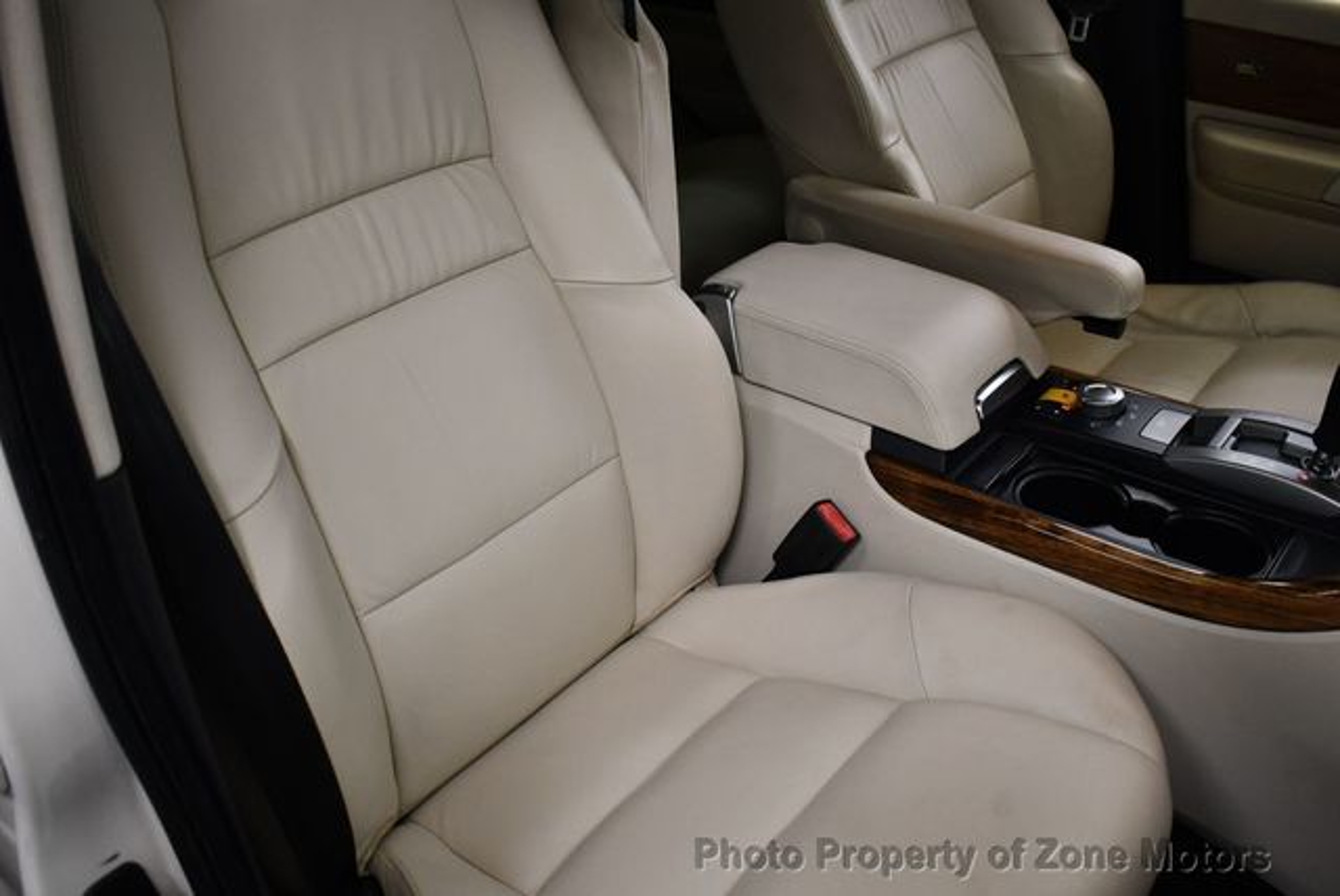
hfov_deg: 53.1
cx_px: 670
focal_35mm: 36
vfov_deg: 36.9
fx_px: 1341
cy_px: 448
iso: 800
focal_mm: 18
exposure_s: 1/125
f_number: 3.5
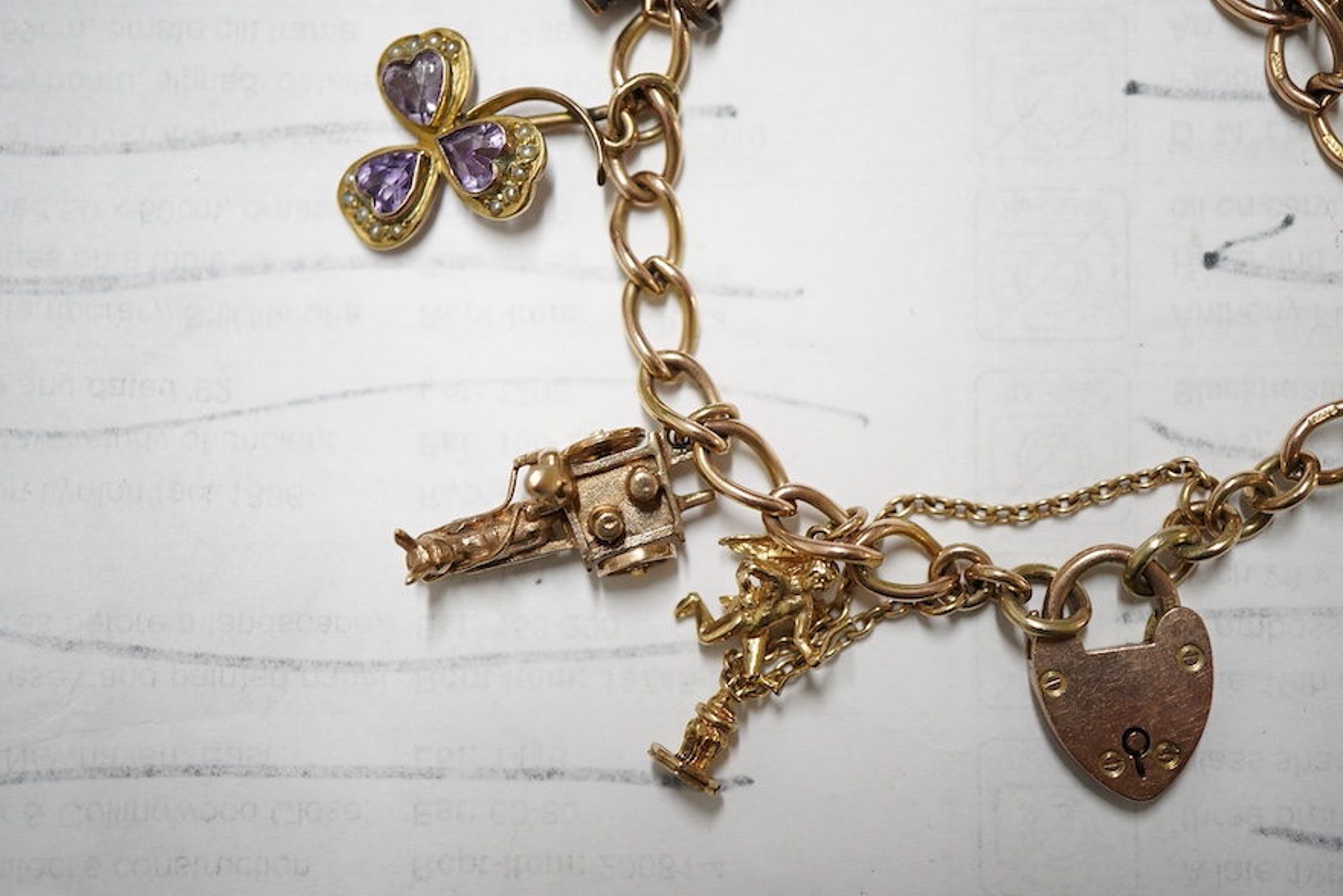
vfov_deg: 29.3
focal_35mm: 46
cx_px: 679
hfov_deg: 42.7
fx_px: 1716
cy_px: 455
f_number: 5
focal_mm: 30
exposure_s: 1/125
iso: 1000
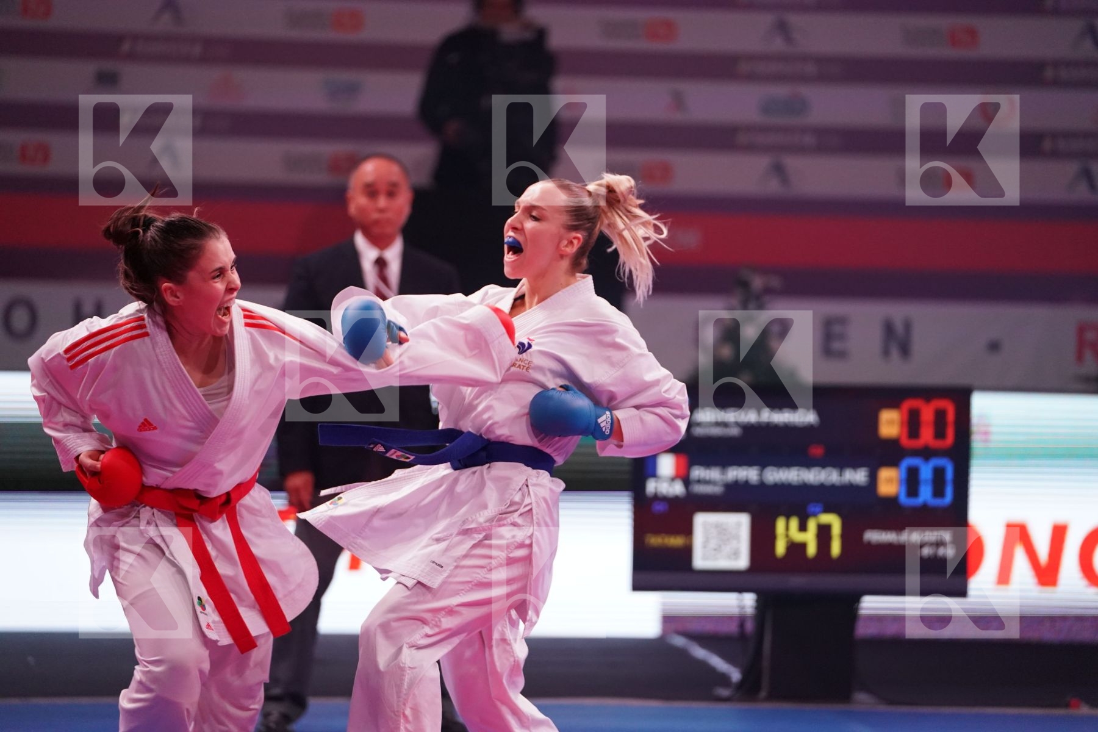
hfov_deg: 13.2
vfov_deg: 8.9
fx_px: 4727
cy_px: 366
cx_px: 549
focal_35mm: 155
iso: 4000
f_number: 2.8
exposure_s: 1/1000
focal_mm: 155
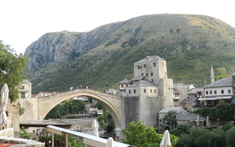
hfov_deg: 48.2
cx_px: 118
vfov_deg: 31.2
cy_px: 86
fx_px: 263
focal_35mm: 41
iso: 160
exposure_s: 1/30
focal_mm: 6.7
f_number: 4
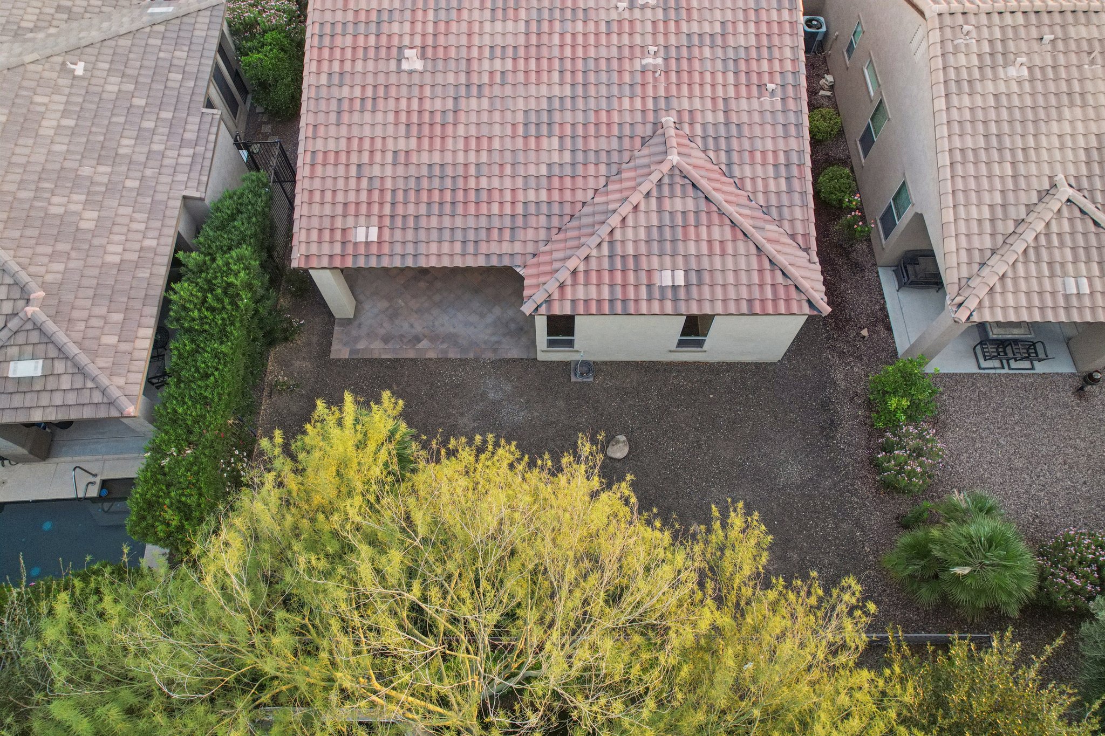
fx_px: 675
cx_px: 552
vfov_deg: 57.2
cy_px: 368
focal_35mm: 22
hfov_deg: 78.6
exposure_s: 1/13
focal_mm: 8.4
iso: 400
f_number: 2.8
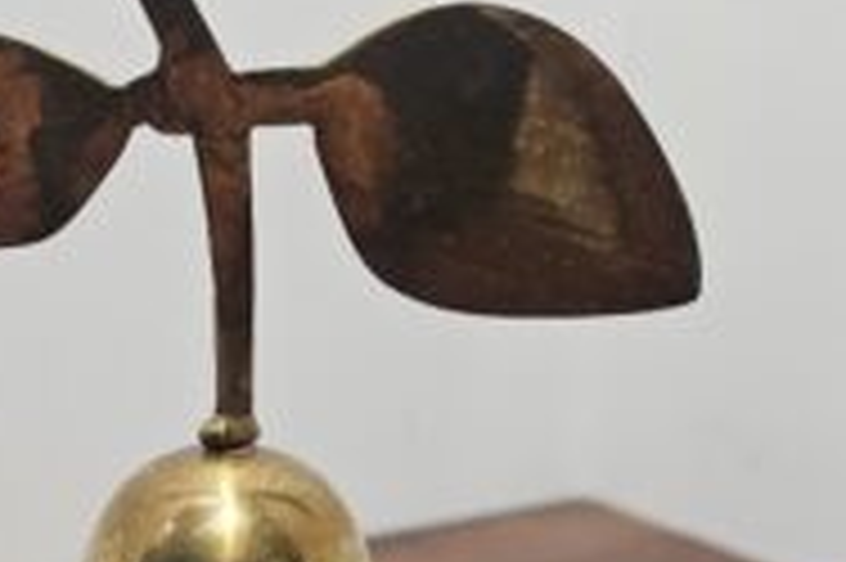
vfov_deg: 19.2
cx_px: 220
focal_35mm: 68
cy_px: 600
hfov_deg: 29.3
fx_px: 1597
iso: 200
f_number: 1.7
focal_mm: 6.3
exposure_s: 1/120
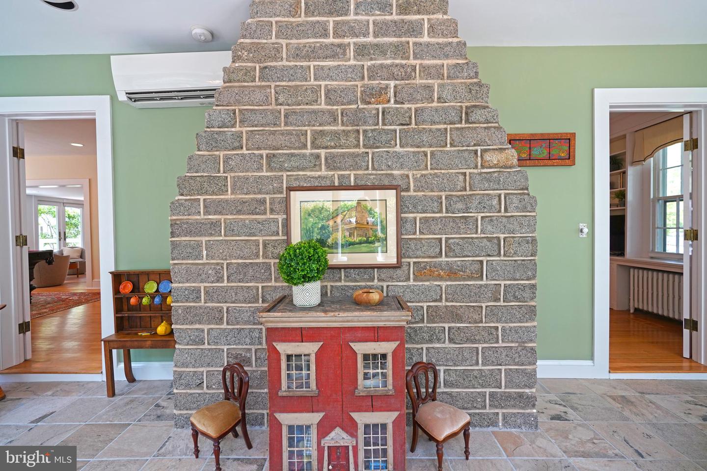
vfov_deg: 73.7
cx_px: 354
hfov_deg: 96.7
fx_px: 314
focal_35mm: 16
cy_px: 236
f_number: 4
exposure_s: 1/160
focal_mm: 16
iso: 640
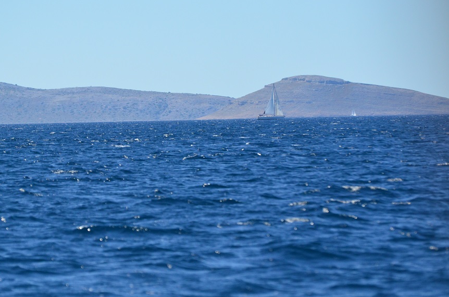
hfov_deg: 5.4
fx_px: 4765
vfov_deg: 3.6
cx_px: 190
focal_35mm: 383
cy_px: 127
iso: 1000
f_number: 5.3
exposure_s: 1/8000
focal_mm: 220
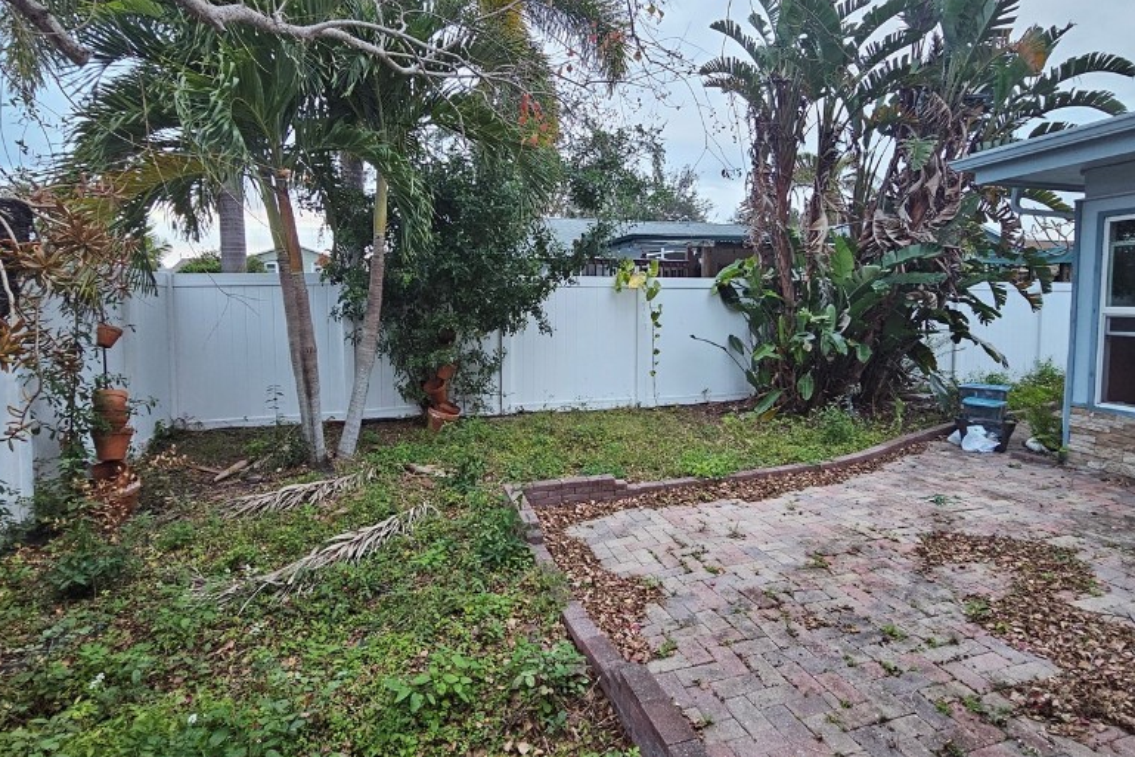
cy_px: 354
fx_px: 568
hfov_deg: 89.9
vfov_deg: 67.3
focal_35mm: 18
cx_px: 593
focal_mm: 2.2
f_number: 2.2
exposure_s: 1/60
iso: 320
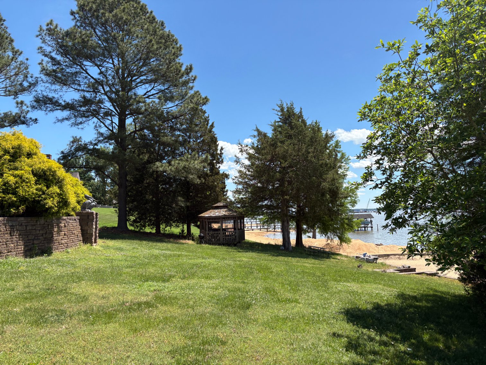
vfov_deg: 53.1
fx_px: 365
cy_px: 182
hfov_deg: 67.3
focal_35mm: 26
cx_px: 243
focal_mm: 5.96
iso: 50
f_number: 1.6
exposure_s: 1/2141
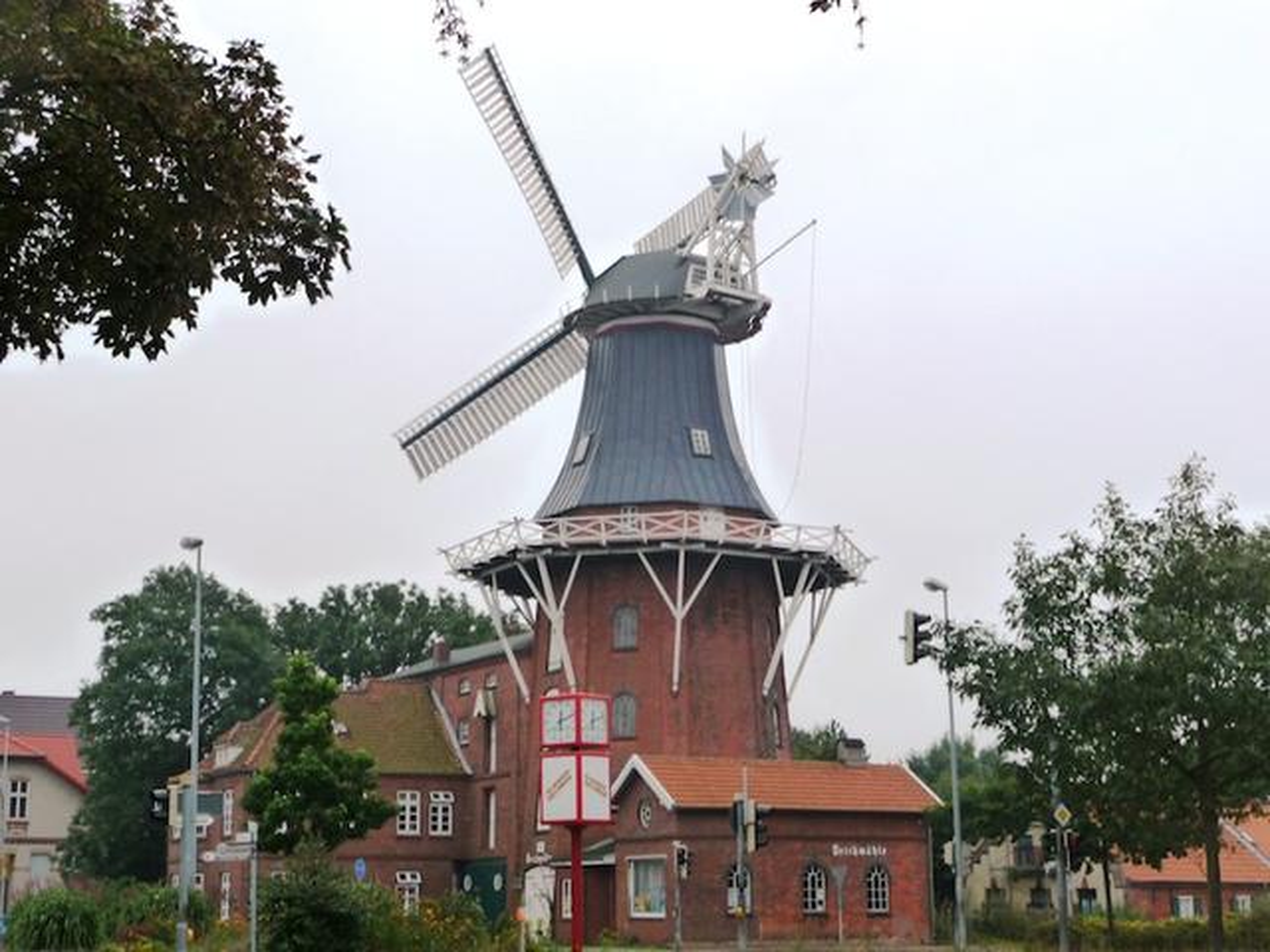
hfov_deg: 33.2
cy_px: 476
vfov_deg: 25.2
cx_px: 635
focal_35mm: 58
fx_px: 2128
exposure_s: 1/250
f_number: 4.4
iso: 160
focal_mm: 9.8
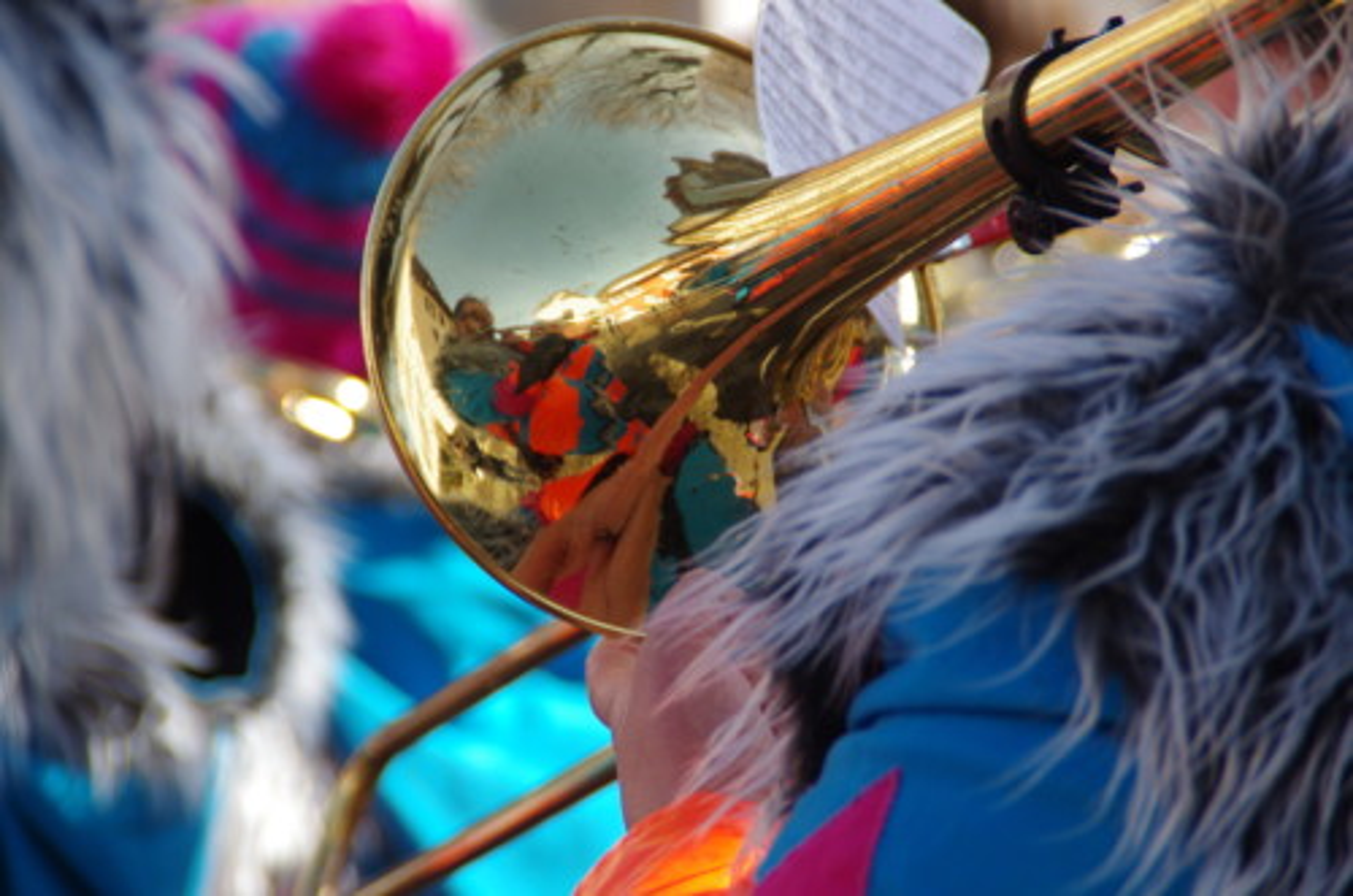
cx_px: 676
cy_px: 448
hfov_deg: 6.9
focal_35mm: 300
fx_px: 11250
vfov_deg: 4.6
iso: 200
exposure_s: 1/250
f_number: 6.3
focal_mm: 200
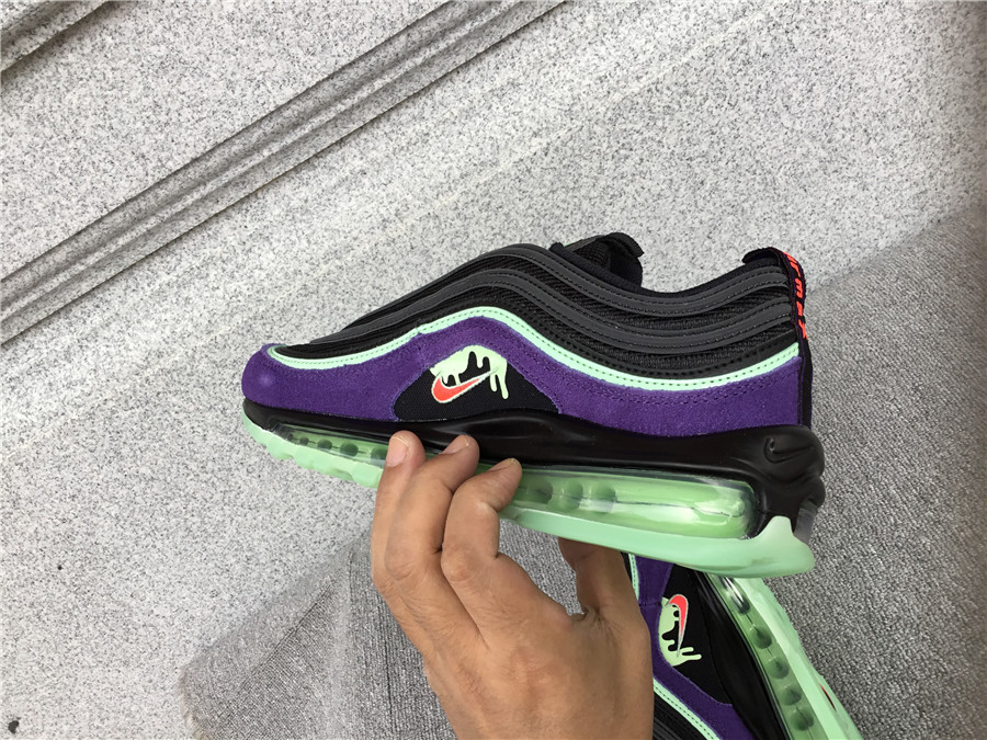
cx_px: 494
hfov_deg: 58.4
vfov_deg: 45.4
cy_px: 370
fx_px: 884
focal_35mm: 31
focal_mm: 3.3
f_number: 2.4
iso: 25
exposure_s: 1/148
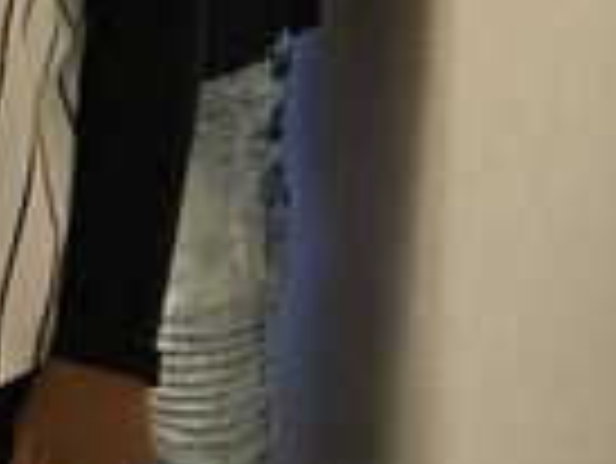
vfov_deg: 8.2
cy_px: -514
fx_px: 3063
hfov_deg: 9.7
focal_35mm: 172
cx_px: -994
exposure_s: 1/120
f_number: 1.8
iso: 160
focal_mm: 5.4
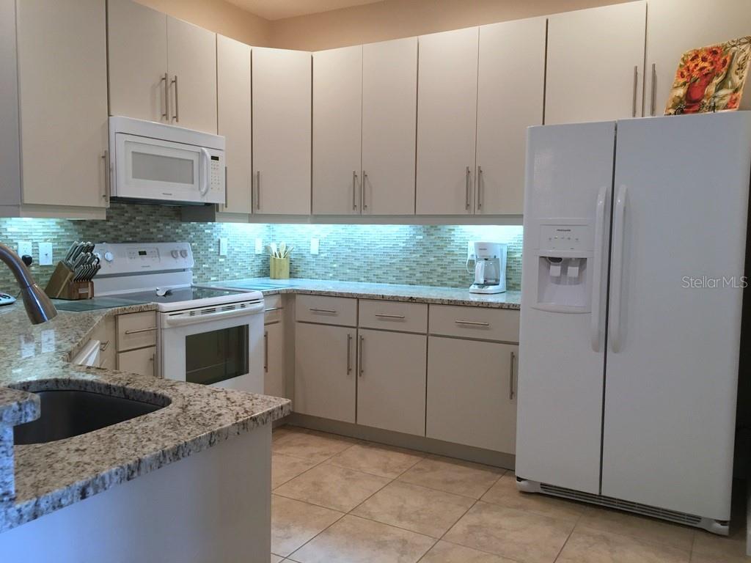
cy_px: 282
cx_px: 376
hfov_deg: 61.7
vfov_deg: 48.2
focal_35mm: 29
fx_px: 629
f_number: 2.2
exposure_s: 1/15
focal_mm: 4.15
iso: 40
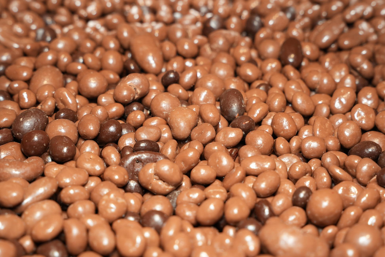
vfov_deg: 18.9
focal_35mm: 72
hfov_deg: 28.1
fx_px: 770
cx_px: 195
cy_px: 130
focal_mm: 70
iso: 800
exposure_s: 1/160
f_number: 7.1
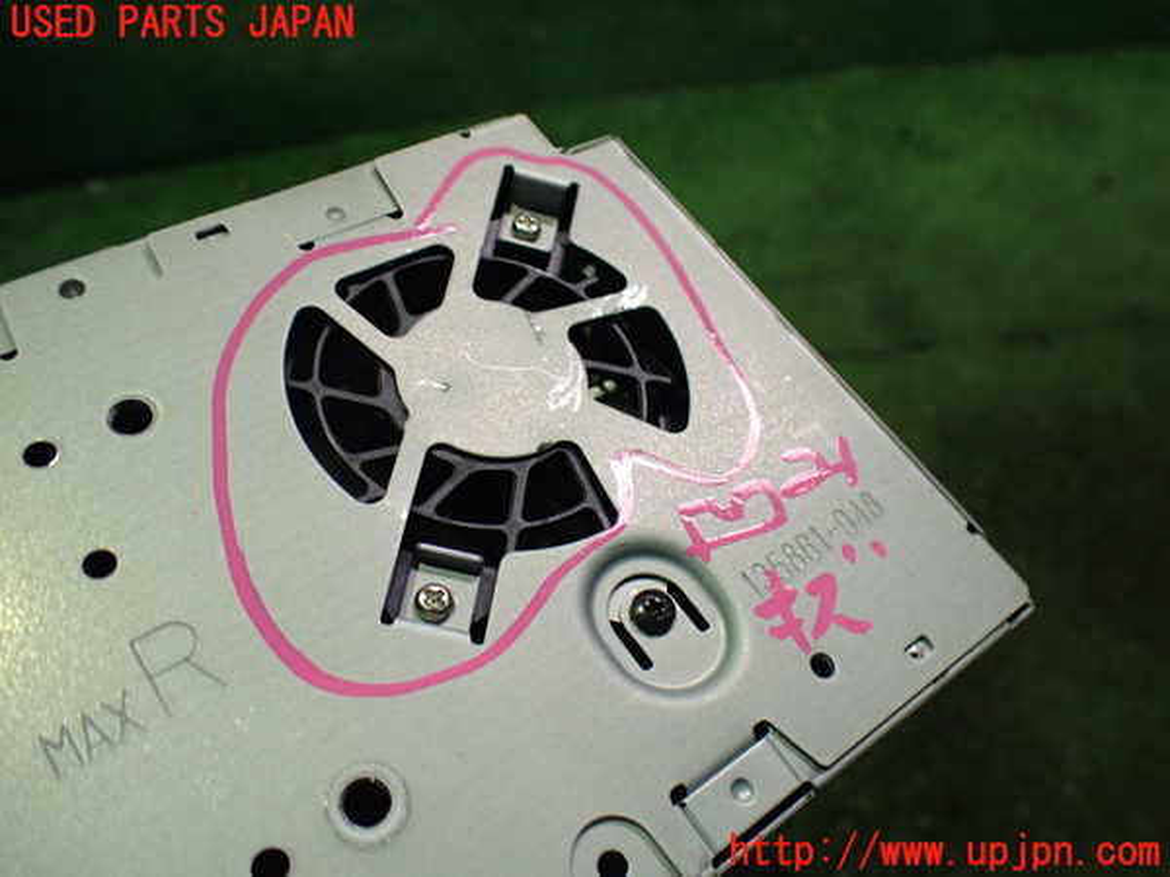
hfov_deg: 60.0
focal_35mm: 30
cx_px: 585
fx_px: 1014
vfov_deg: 46.8
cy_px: 438
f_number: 2.3
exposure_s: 1/125
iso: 800
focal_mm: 5.4
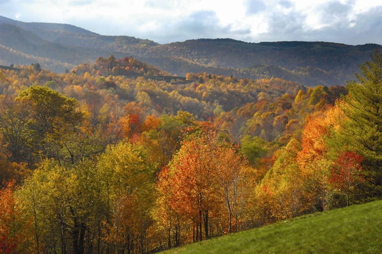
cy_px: 127
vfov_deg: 20.1
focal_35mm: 68
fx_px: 716
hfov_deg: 29.9
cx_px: 191
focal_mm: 45
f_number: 8
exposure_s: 1/60
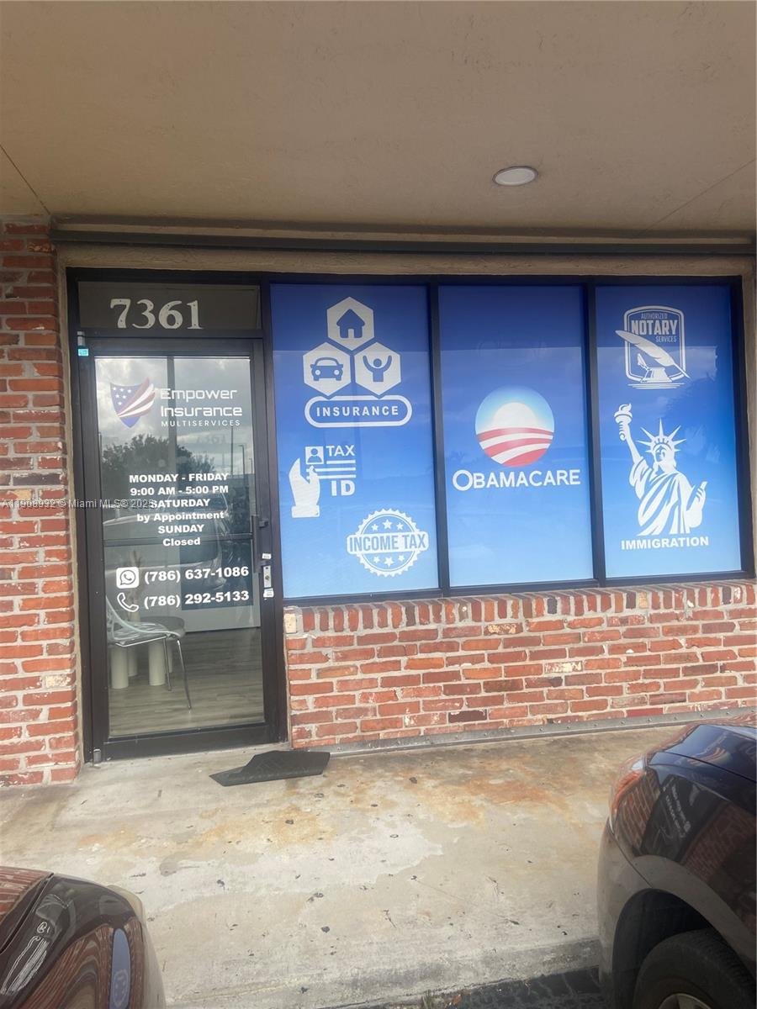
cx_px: 378
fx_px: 758
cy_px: 504
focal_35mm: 26
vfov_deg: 67.3
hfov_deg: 53.1
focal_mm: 4.25
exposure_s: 1/441
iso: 32
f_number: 1.8
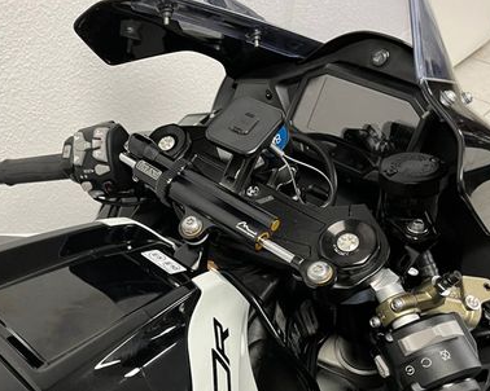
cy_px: 286
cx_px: 152
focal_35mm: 43
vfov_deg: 34.2
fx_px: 623
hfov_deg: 42.2
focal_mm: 5.1
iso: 125
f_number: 1.6
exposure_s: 1/50
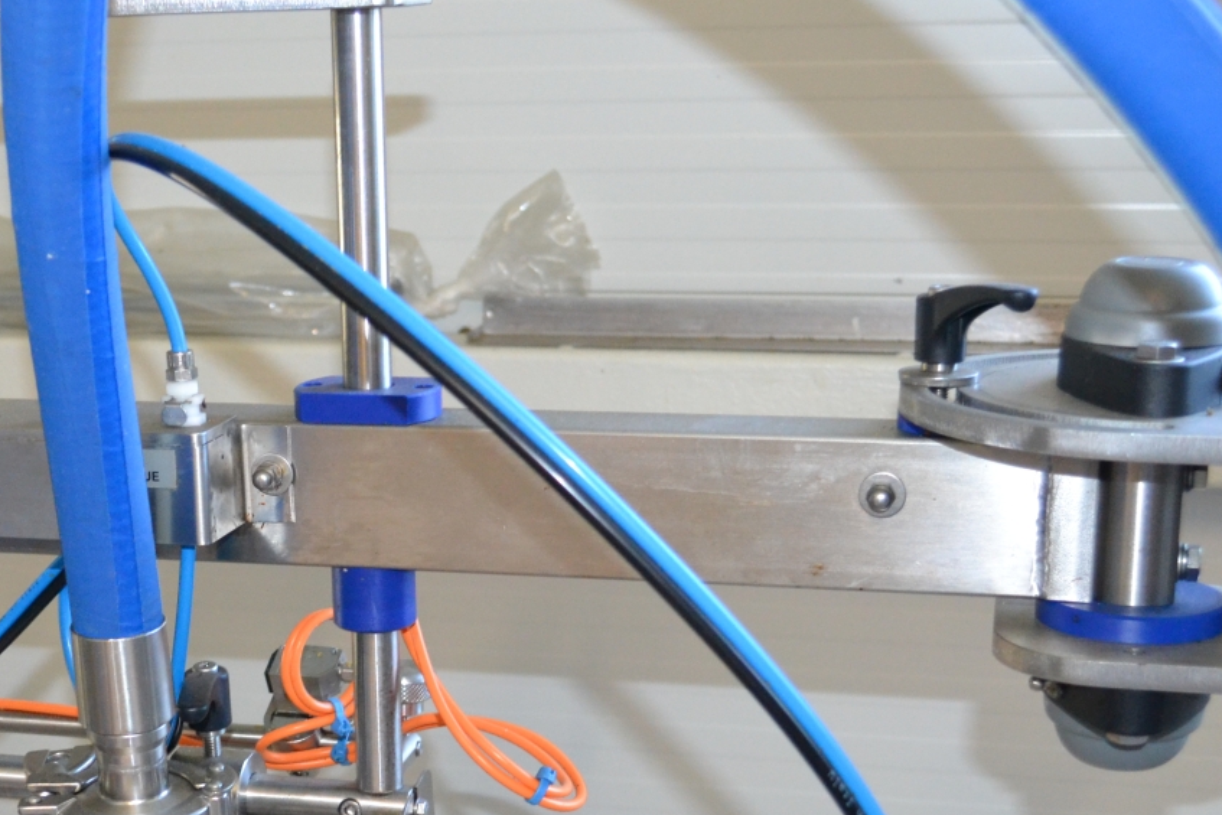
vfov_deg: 19.7
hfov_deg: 29.3
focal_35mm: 68
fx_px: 2308
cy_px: 709
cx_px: 332
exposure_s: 1/60
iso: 1600
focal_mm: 24
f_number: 4
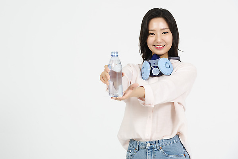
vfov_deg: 8.1
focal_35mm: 170
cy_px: 80
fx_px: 1124
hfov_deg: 12.1
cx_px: 119
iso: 100
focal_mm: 170
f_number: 13
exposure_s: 1/125
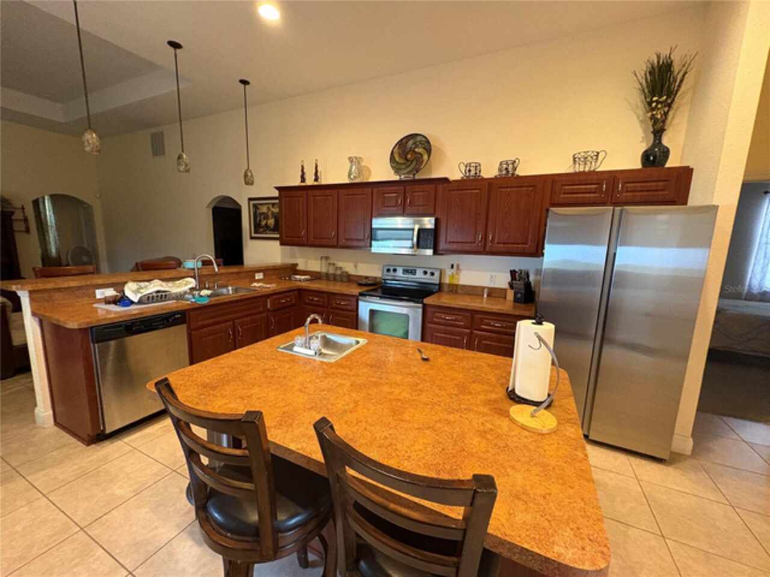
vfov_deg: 85.7
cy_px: 288
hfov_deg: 102.1
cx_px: 385
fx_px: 311
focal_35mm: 14
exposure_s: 1/60
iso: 640
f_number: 2.2
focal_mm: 2.22
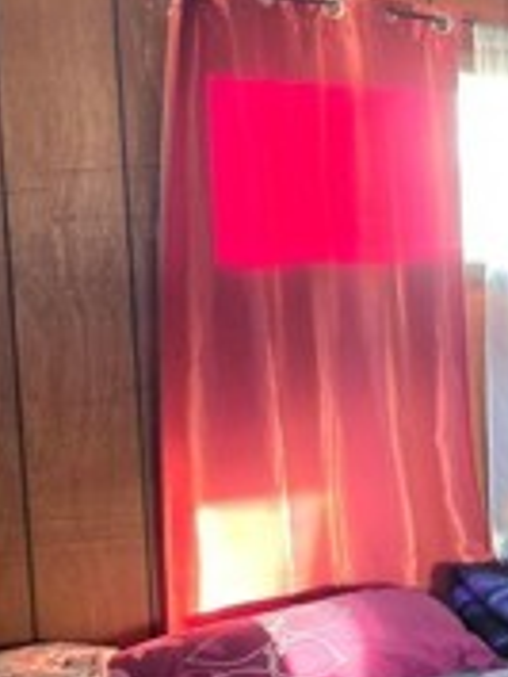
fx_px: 919
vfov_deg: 40.3
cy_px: 295
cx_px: 905
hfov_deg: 21.2
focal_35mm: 47
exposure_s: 1/60
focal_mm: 2.2
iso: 320
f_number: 1.9
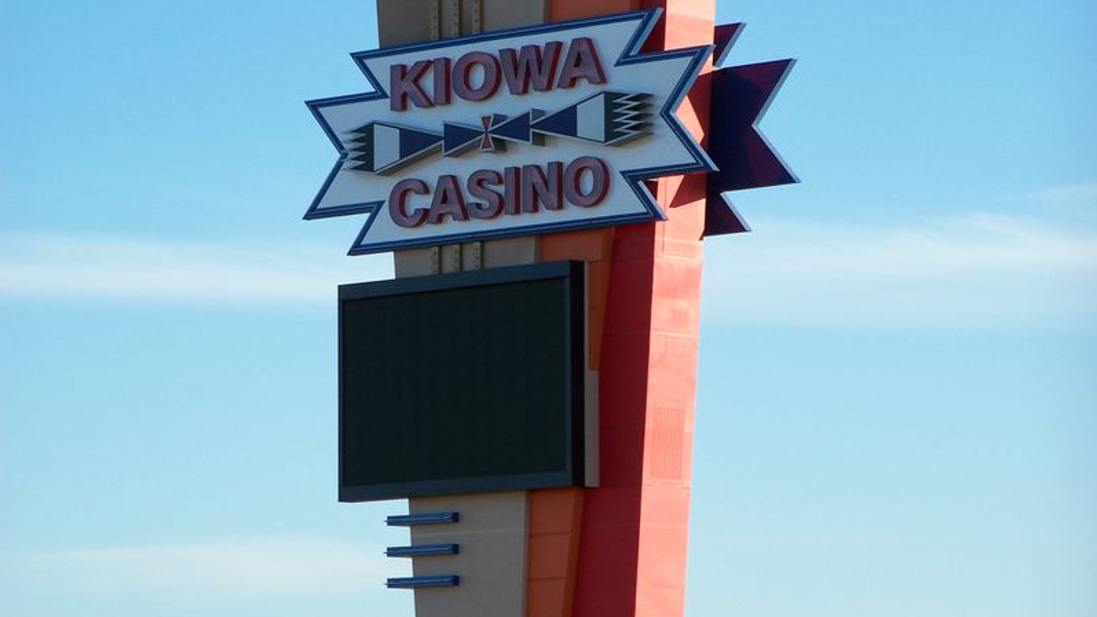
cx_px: 548
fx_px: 5060
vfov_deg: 7.0
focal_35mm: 174
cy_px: 275
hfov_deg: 12.4
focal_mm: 26.4
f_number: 3.2
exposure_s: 1/640
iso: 80
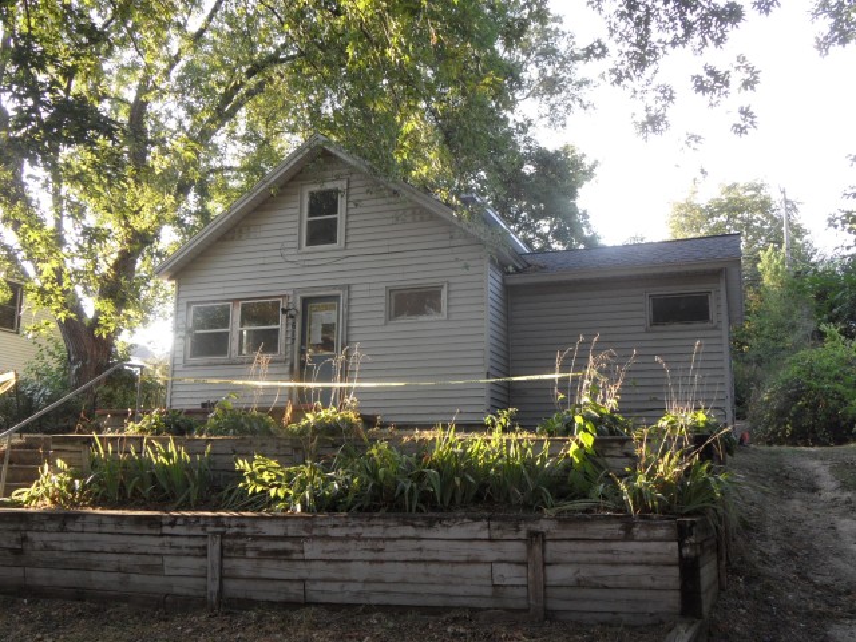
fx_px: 791
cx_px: 428
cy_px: 321
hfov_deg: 56.8
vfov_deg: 44.2
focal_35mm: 32
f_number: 3.4
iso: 100
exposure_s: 1/90
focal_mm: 5.3
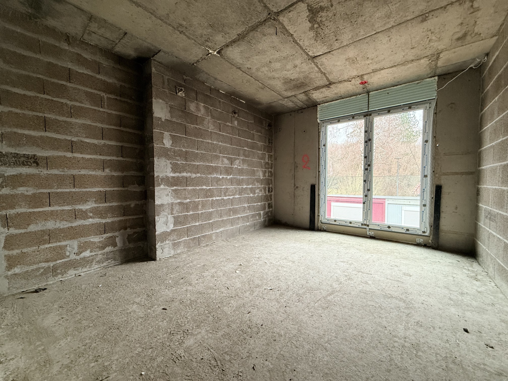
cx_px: 254
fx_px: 205
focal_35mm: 14
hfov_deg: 102.1
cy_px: 190
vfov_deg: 85.7
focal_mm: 2.22
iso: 400
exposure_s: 1/60
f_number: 2.2
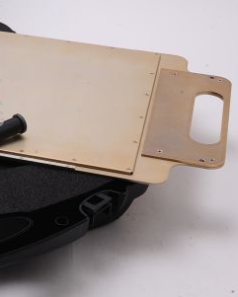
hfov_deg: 13.5
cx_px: -94
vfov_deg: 17.6
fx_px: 959
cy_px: 104
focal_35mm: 109
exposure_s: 1/125
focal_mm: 50
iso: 320
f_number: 14
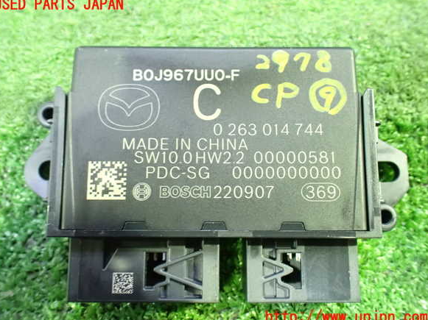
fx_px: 383
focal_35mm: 31
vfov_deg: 45.4
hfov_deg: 58.4
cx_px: 211
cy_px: 161
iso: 1600
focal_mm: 5.4
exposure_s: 1/25
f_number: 2.3
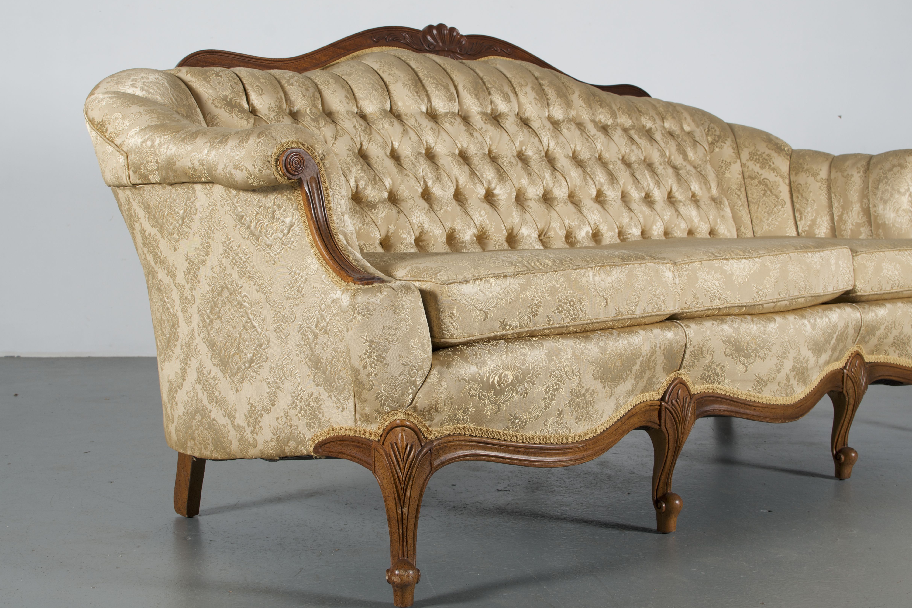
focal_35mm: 54
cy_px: 300
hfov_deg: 37.2
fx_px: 1356
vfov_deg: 25.3
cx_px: 449
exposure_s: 1/200
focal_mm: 35
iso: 125
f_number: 7.1
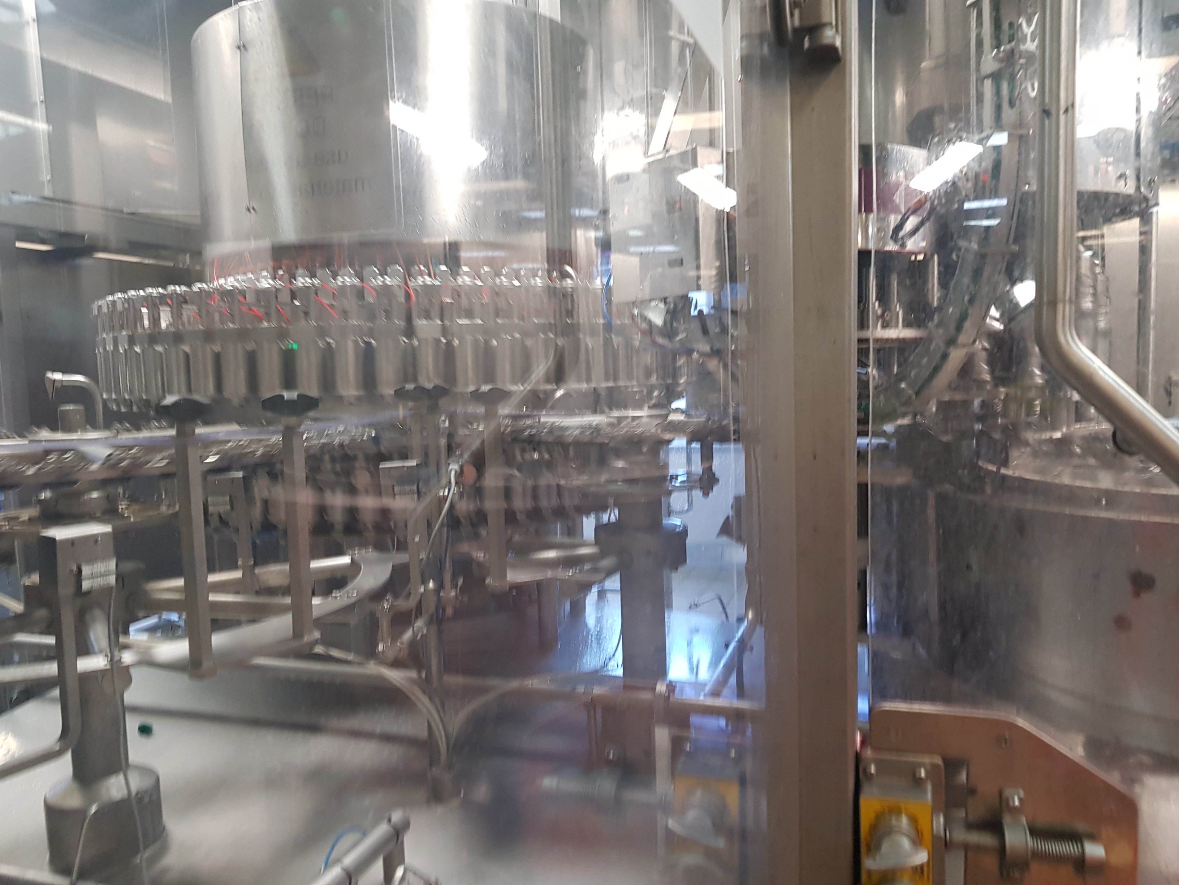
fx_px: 886
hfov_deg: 67.3
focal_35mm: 26
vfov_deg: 53.1
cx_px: 590
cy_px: 442
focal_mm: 4.3
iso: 200
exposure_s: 1/33
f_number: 1.7
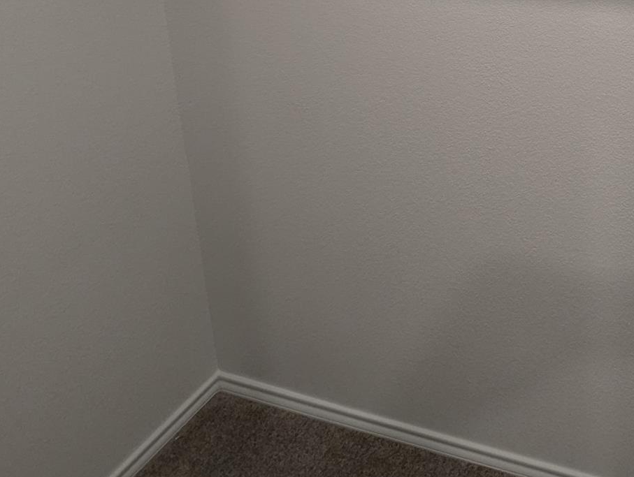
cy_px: -15
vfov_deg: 35.4
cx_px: 578
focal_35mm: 36
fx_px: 660
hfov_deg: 46.0
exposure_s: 1/24
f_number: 2.2
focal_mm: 2.35
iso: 78
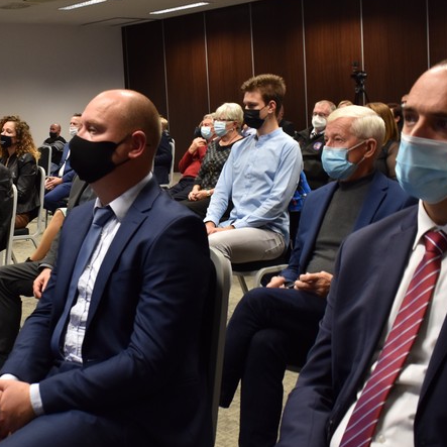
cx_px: 89
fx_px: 774
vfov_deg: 32.2
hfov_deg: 31.4
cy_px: 239
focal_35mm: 53
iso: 500
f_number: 4.5
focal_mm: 18
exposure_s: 1/20
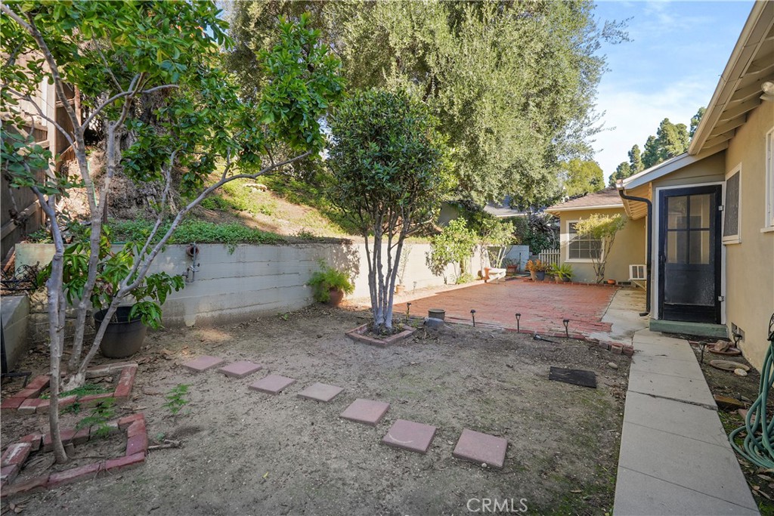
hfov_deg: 96.7
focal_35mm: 16
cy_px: 258
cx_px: 387
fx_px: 344
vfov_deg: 73.8
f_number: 4
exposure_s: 1/125
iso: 100
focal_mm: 16
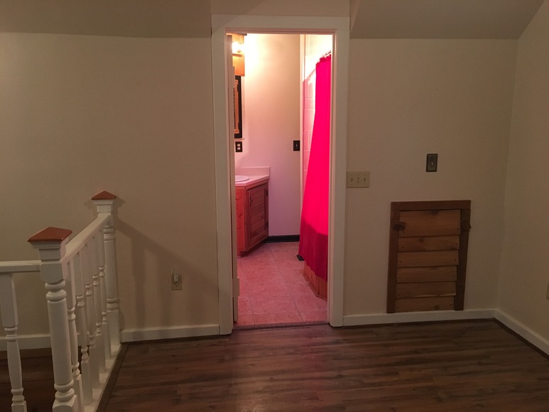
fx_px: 460
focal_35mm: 29
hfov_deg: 61.7
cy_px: 206
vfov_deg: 48.2
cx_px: 274
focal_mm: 4.15
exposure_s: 1/30
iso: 200
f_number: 2.2
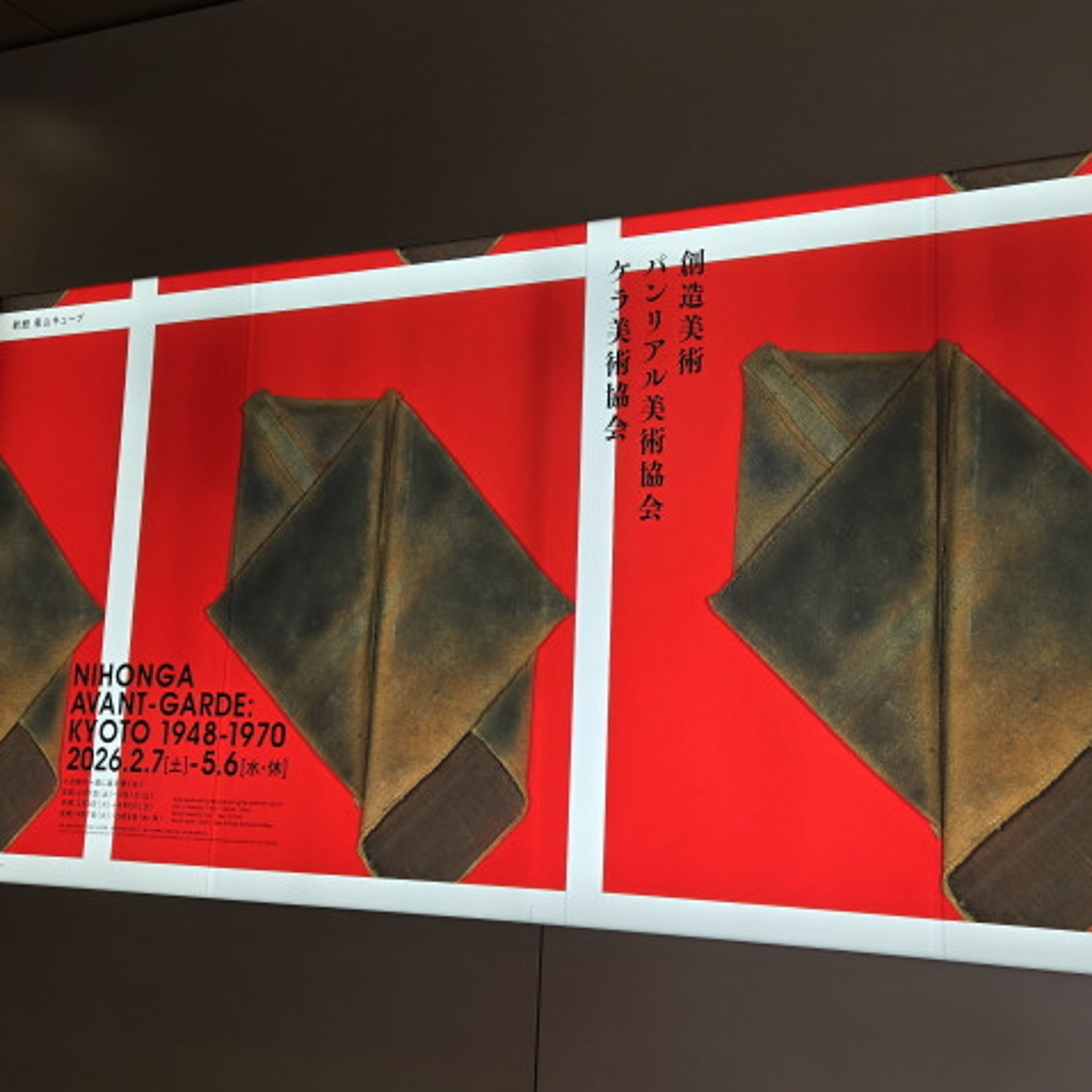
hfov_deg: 47.8
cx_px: 706
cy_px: 532
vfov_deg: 48.4
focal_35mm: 34
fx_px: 1213
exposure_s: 1/141
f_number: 1.8
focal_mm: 5.4
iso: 25
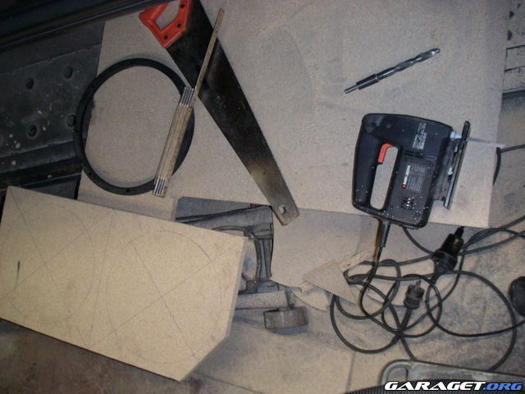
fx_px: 576
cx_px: 262
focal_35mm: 38
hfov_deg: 49.0
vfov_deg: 37.7
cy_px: 197
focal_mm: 6
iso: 160
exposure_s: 1/50
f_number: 2.8
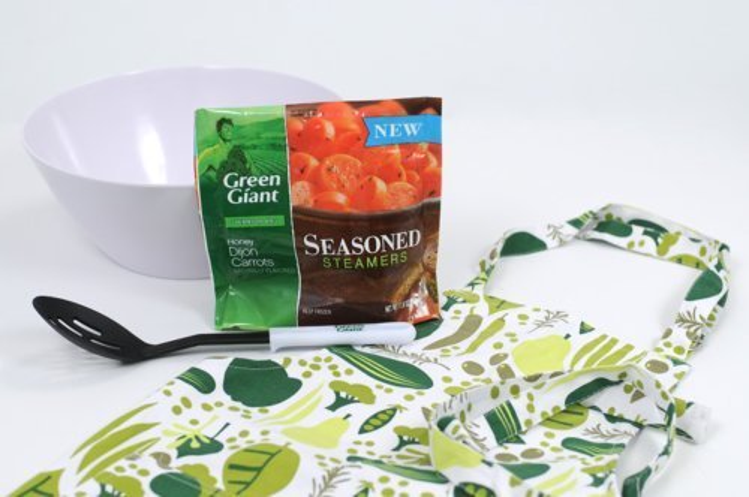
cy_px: 248
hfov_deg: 31.9
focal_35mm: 63
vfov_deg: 21.5
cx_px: 374
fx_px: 1309
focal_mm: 42
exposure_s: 1/160
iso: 200
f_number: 3.5
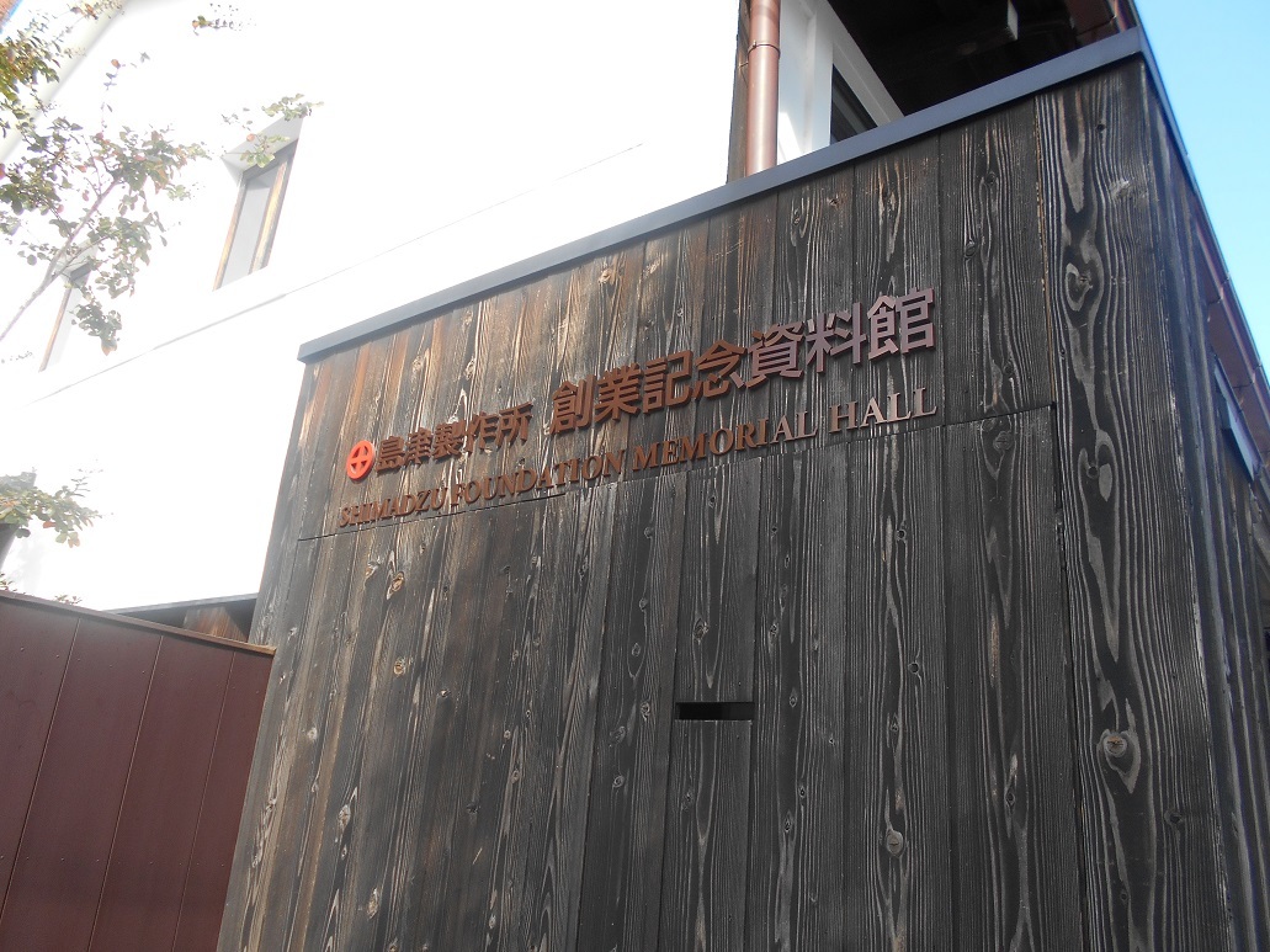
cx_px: 635
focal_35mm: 26
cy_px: 476
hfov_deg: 67.3
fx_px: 954
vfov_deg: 53.1
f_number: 3.2
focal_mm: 4.6
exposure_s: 1/200
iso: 80
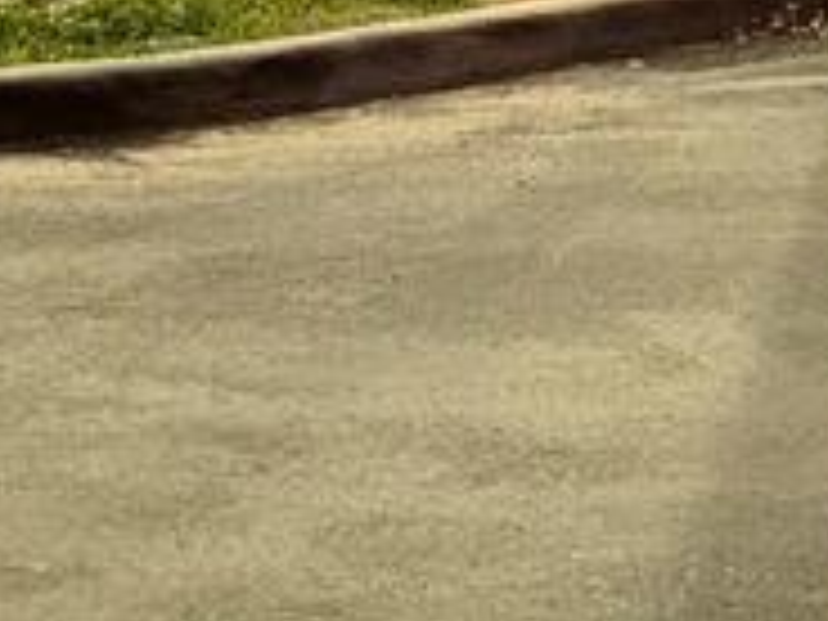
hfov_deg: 10.5
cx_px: 320
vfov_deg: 6.9
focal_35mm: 188
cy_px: -1395
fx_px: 4497
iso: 800
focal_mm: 6.76
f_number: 1.78
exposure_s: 1/40
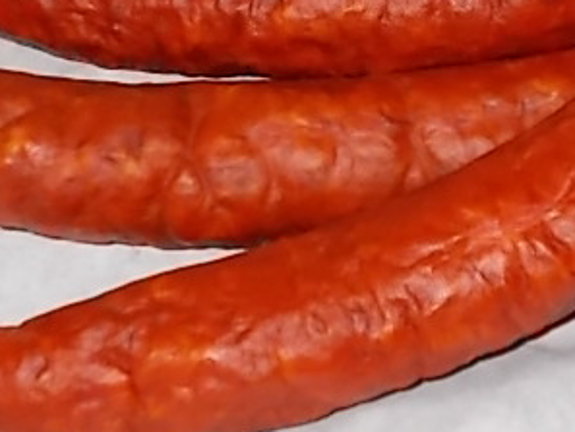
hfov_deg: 13.9
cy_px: 50
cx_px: 350
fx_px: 2360
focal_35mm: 142
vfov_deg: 10.4
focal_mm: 11.8
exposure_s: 1/60
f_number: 5.3
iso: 200
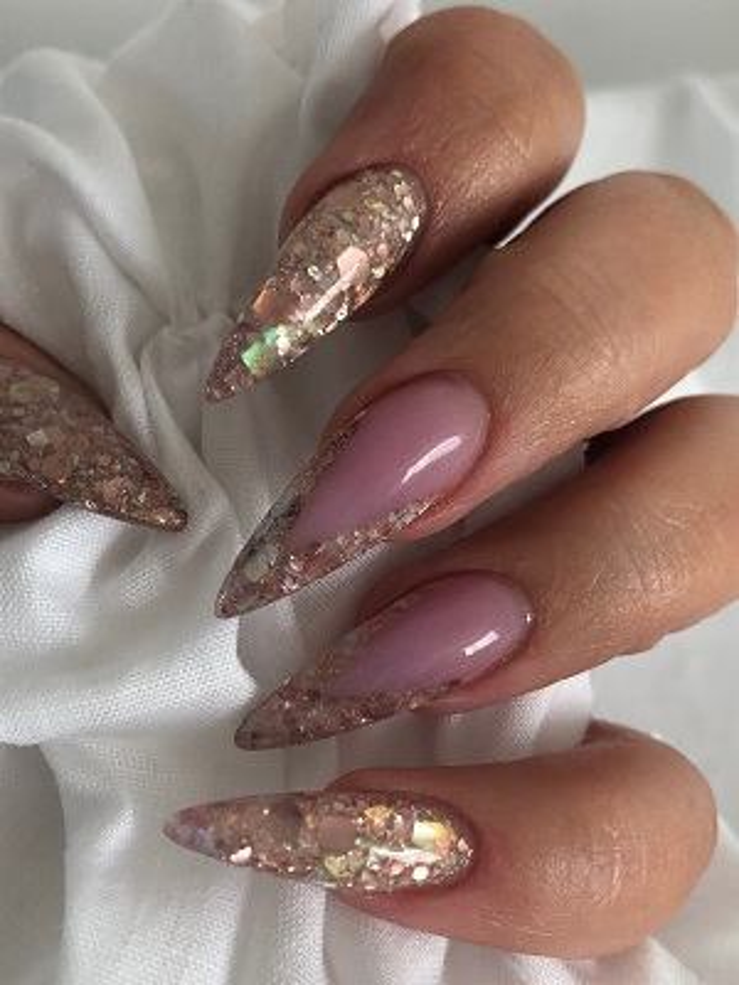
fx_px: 797
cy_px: 492
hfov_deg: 49.7
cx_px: 370
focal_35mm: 28
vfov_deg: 63.4
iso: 50
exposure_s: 1/120
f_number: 1.8
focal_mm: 3.99
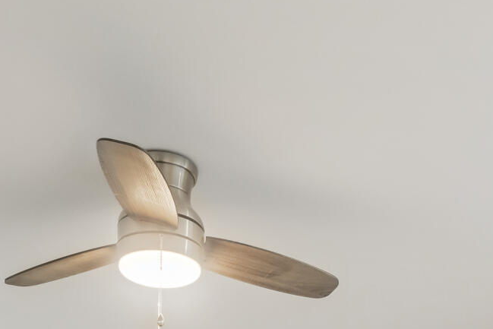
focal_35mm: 74
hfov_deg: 27.1
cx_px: 337
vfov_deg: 14.4
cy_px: 715
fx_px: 1014
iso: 800
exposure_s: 1/10
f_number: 8
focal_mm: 16
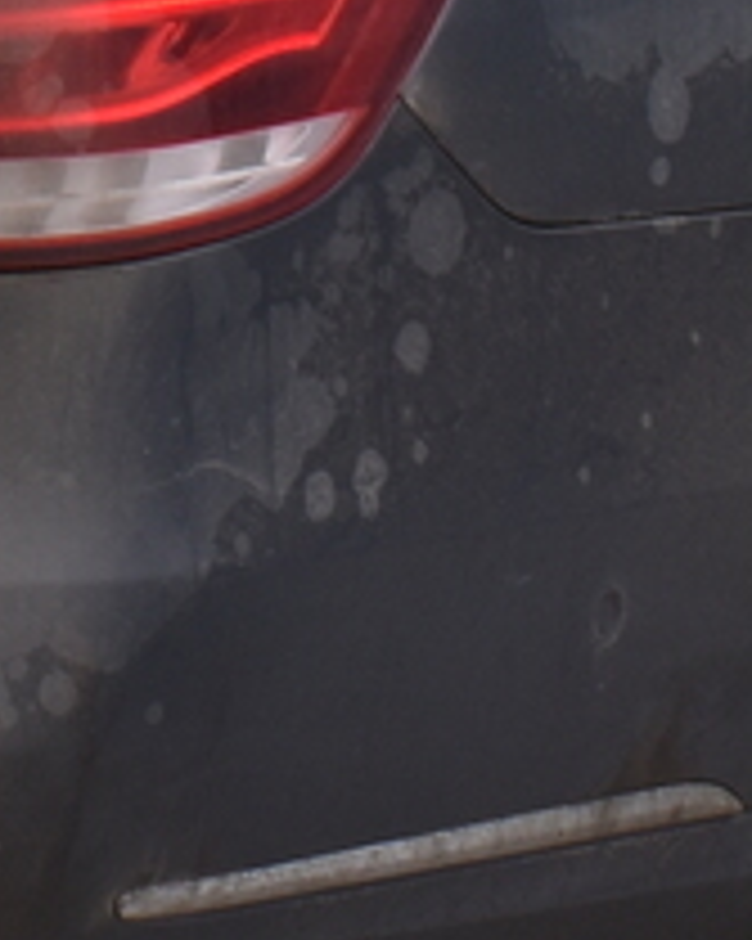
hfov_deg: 6.1
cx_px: -113
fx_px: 6978
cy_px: -499
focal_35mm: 251
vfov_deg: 7.6
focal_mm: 23
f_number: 6.7
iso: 200
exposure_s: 1/250
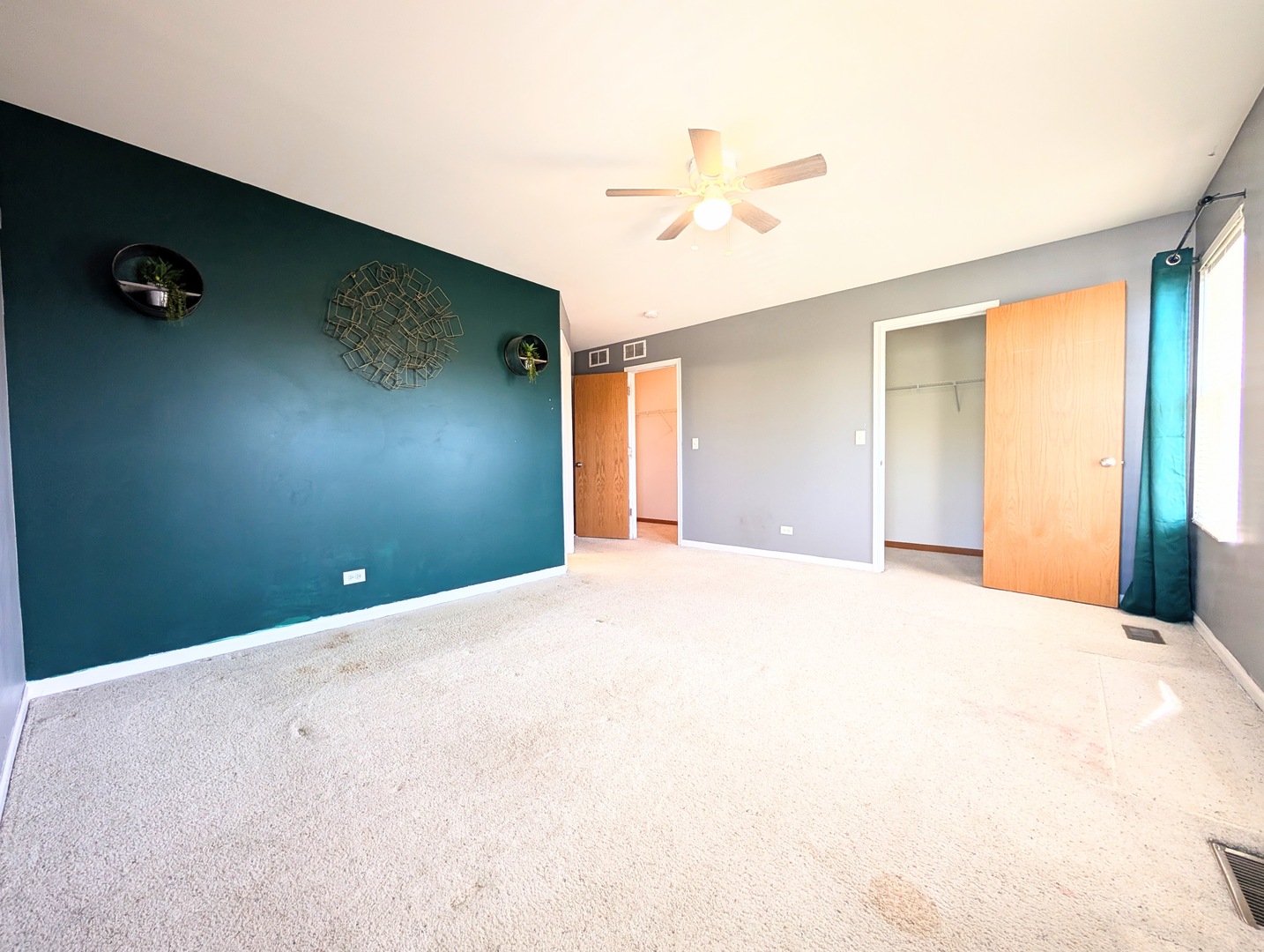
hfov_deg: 110.5
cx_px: 632
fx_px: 439
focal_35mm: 12
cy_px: 476
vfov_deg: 94.7
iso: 93
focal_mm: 2.02
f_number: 1.7
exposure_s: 1/120
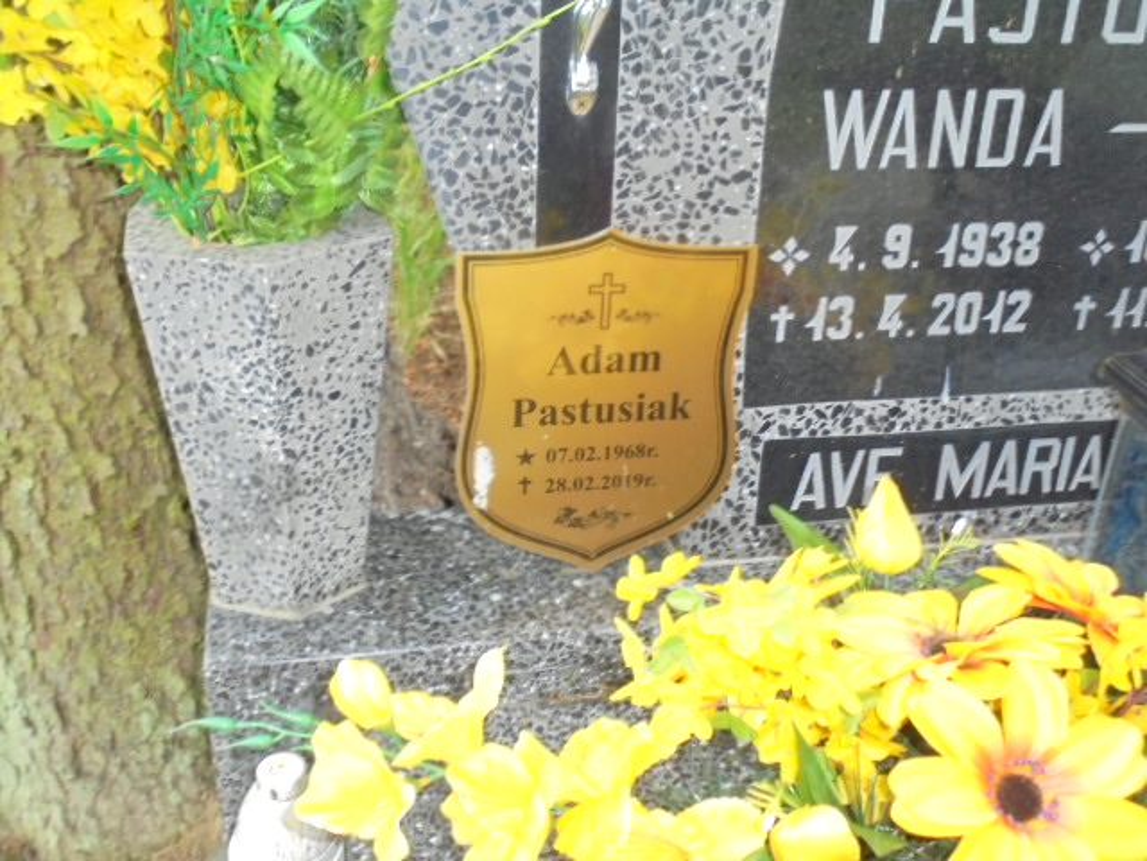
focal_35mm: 38
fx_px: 1259
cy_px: 430
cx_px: 574
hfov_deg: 49.0
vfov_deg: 37.7
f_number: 4.2
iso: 400
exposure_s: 1/25
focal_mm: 6.9
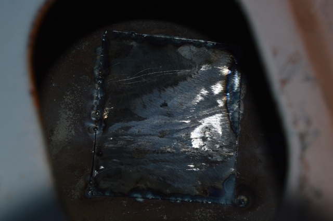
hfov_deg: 20.6
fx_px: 915
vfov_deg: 13.8
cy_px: 110
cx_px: 166
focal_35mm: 99
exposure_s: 1/60
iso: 100
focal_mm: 66
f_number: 8
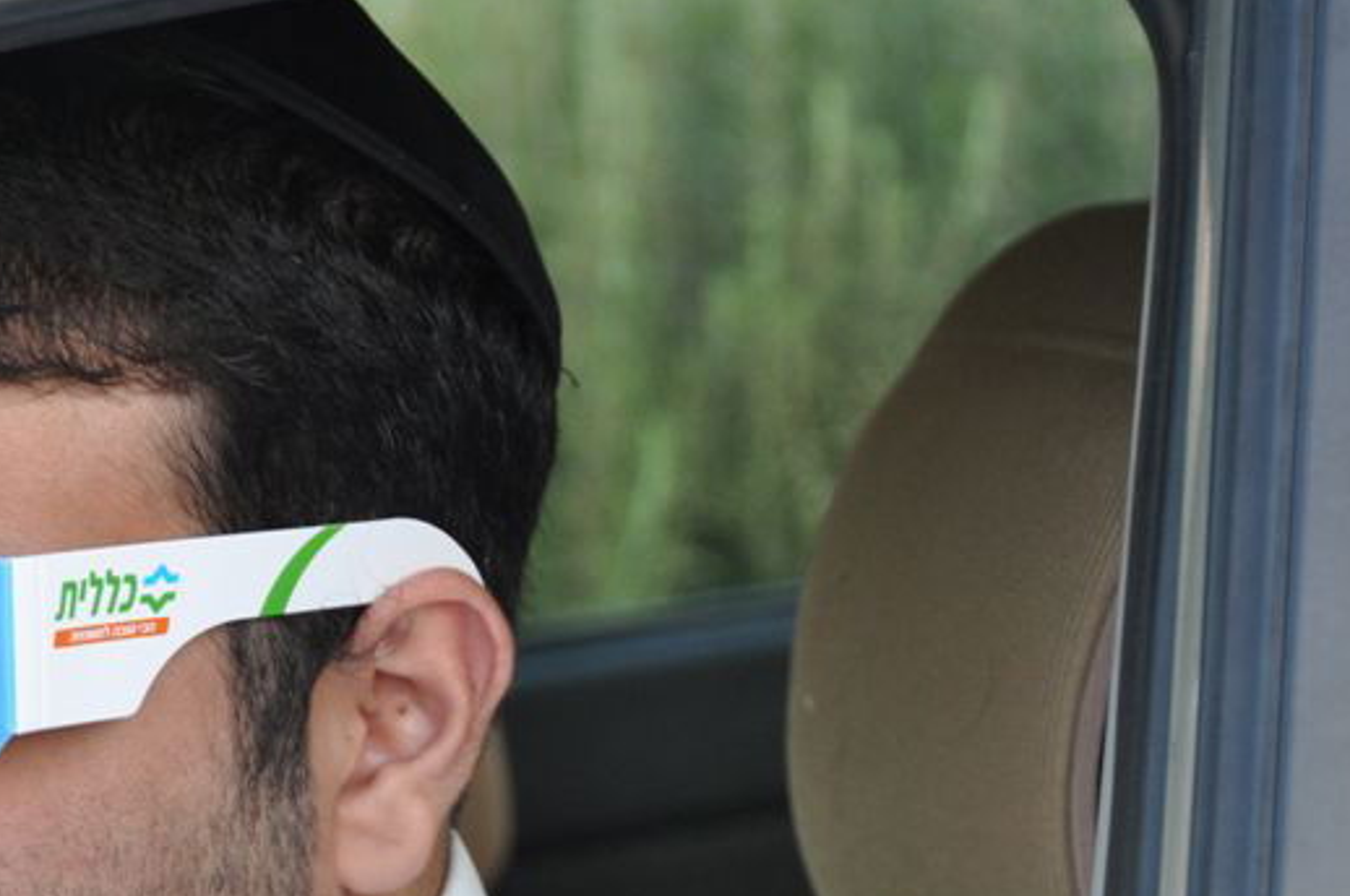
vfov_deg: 5.8
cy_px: 649
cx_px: 167
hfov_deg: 8.7
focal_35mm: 237
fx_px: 8876
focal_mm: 80
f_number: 5
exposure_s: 1/60
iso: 560
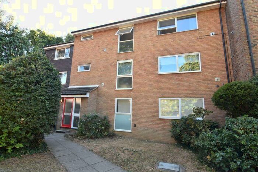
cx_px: 129
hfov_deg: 92.4
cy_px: 86
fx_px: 124
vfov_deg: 69.7
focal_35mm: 17
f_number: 7.1
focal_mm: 11.5
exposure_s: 1/200
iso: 800
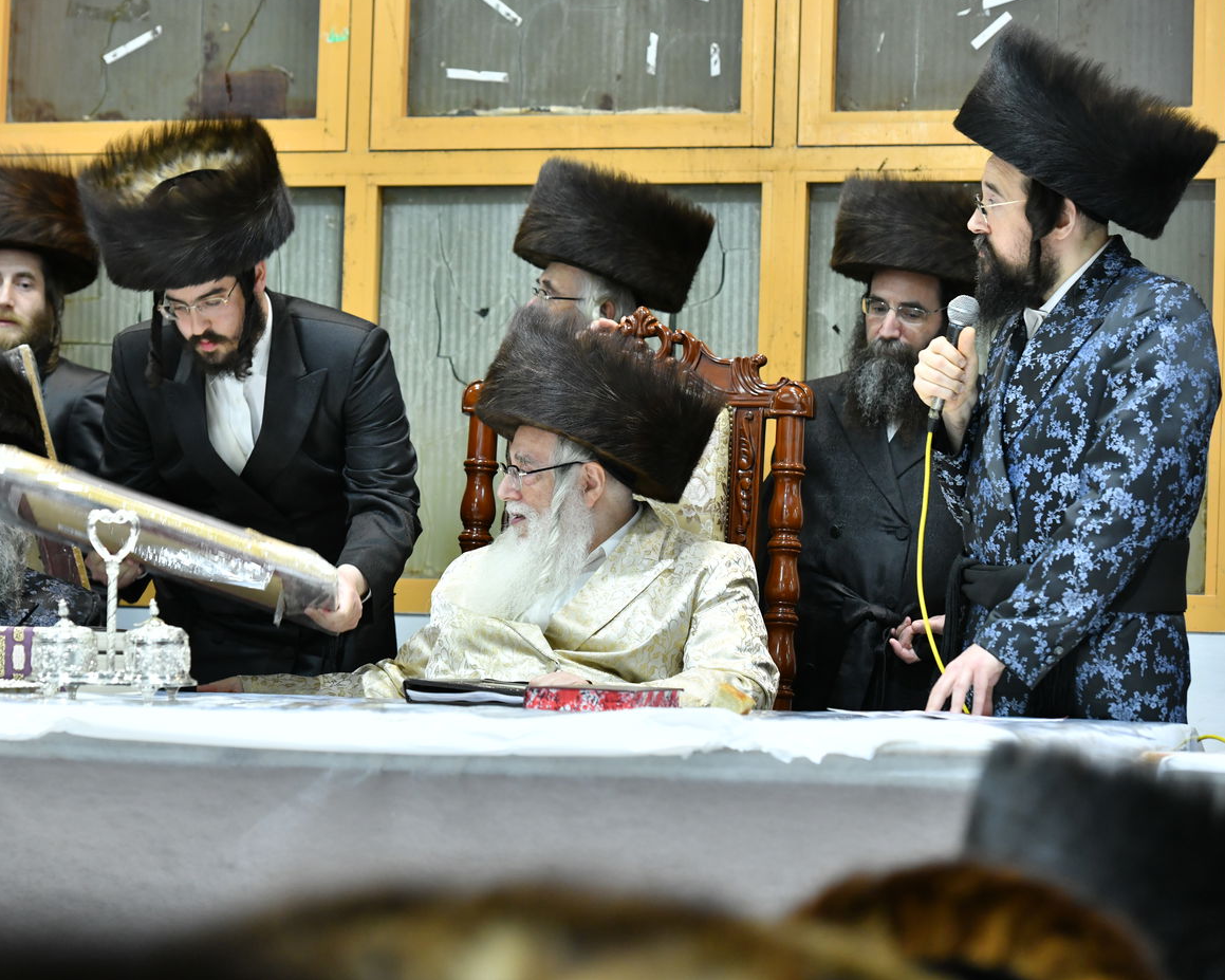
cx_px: 518
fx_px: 4314
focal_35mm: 119
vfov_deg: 13.0
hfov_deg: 16.2
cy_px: 488
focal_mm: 105
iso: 1600
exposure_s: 1/125
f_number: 5
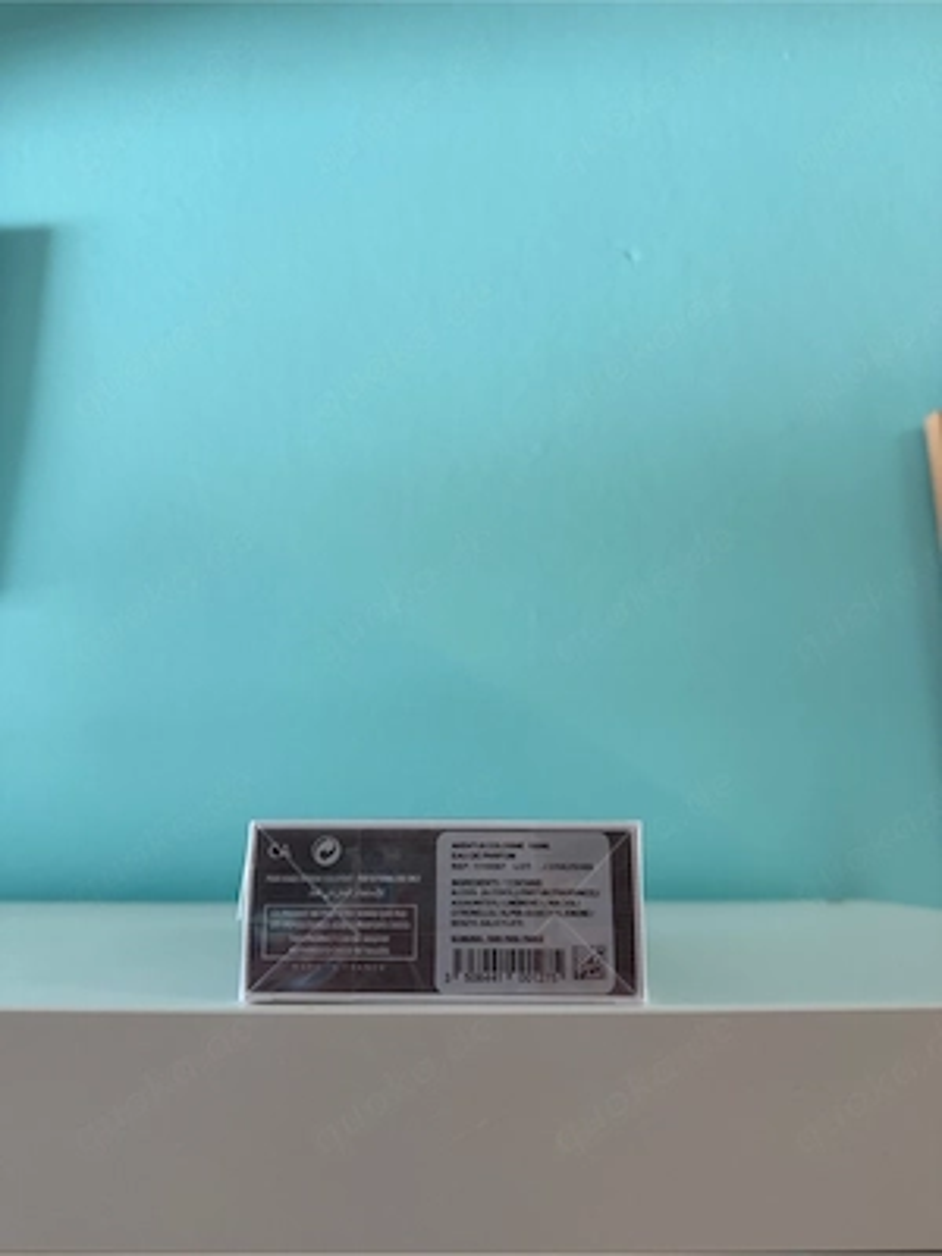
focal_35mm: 24
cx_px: 471
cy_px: 628
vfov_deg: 71.6
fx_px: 871
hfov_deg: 56.8
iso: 200
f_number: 1.78
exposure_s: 1/121
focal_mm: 6.76
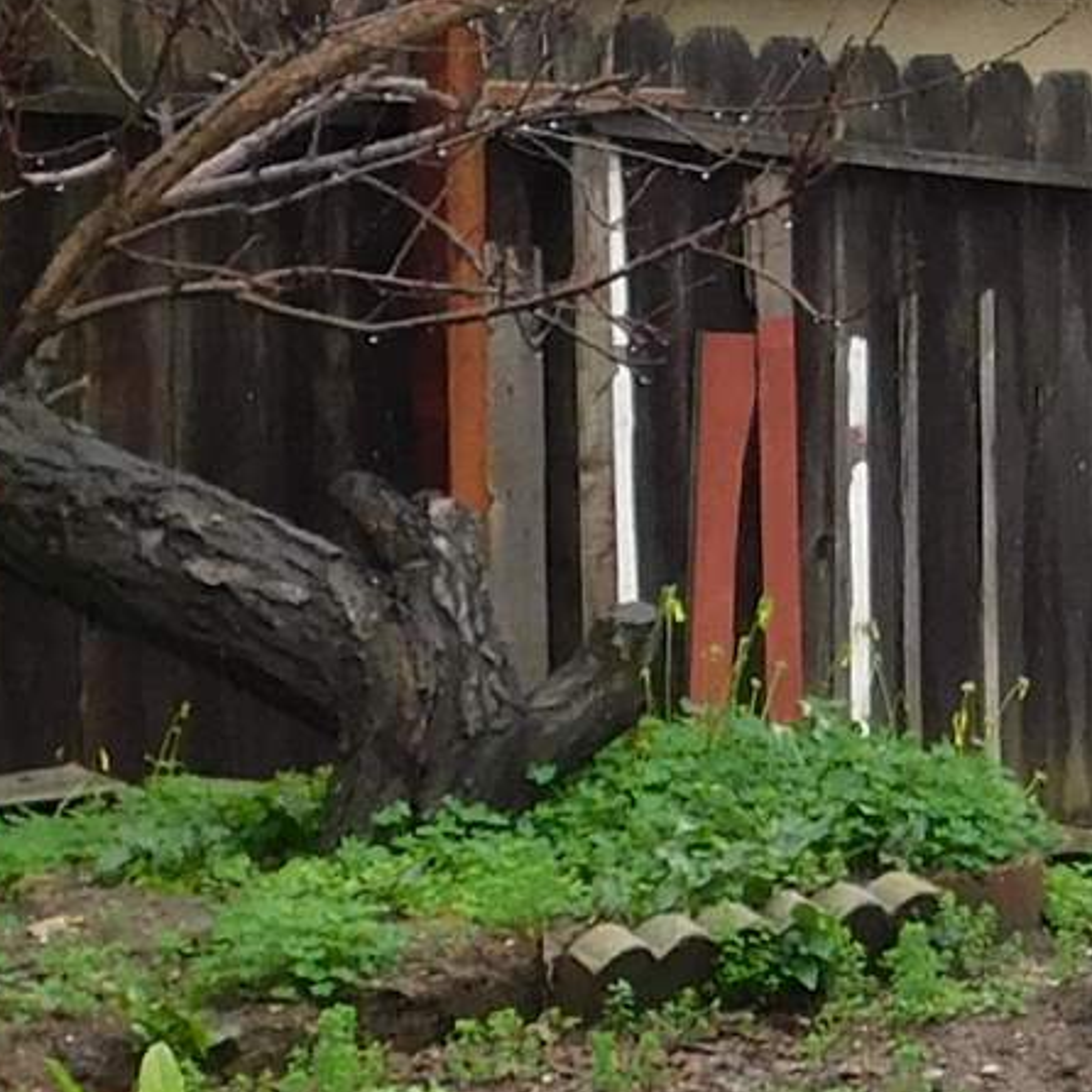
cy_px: 15
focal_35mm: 140
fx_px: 4997
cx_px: 1768
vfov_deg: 12.3
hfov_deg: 11.8
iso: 125
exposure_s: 1/80
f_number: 3
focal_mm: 4
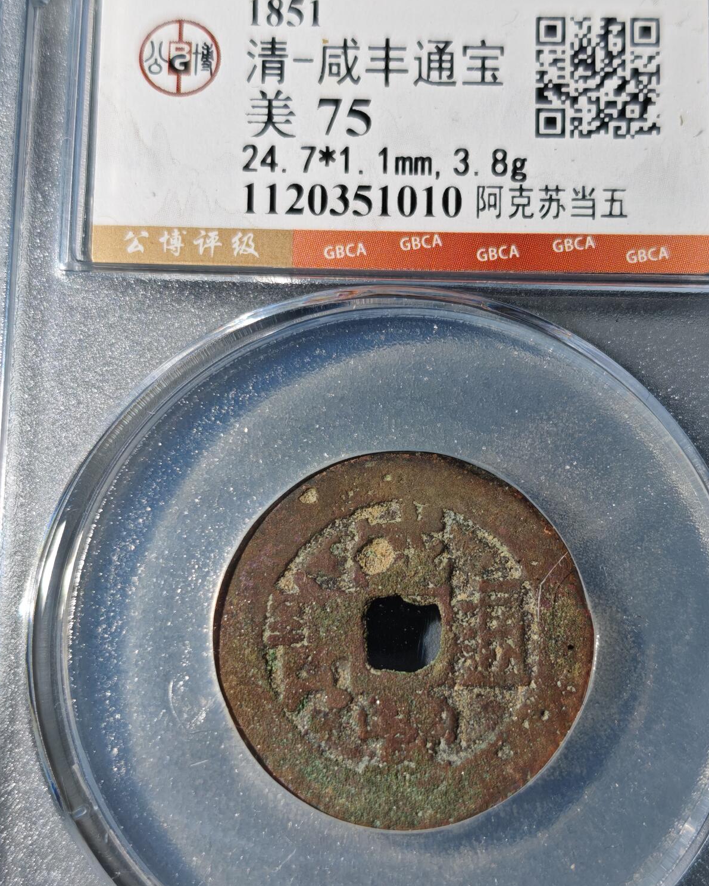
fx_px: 1548
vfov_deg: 31.9
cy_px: 475
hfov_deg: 25.8
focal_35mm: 59
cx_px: 388
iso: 50
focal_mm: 5.85
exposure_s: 1/153
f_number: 1.63
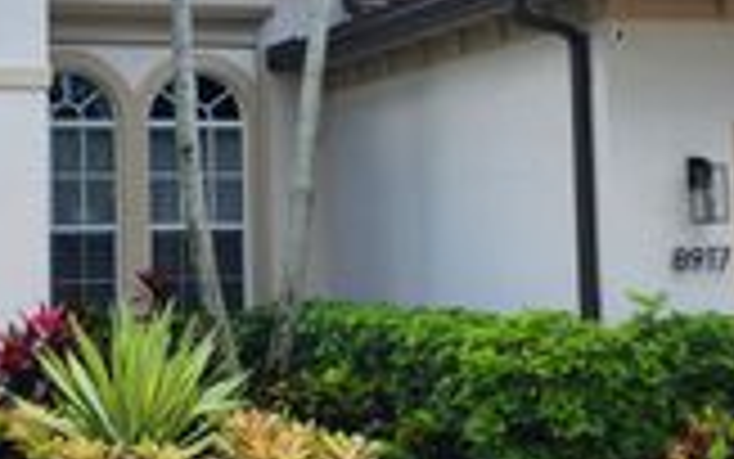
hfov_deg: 22.8
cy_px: 126
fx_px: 1801
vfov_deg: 14.5
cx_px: 189
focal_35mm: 90
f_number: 1.8
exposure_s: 1/868
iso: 12
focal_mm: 6.4
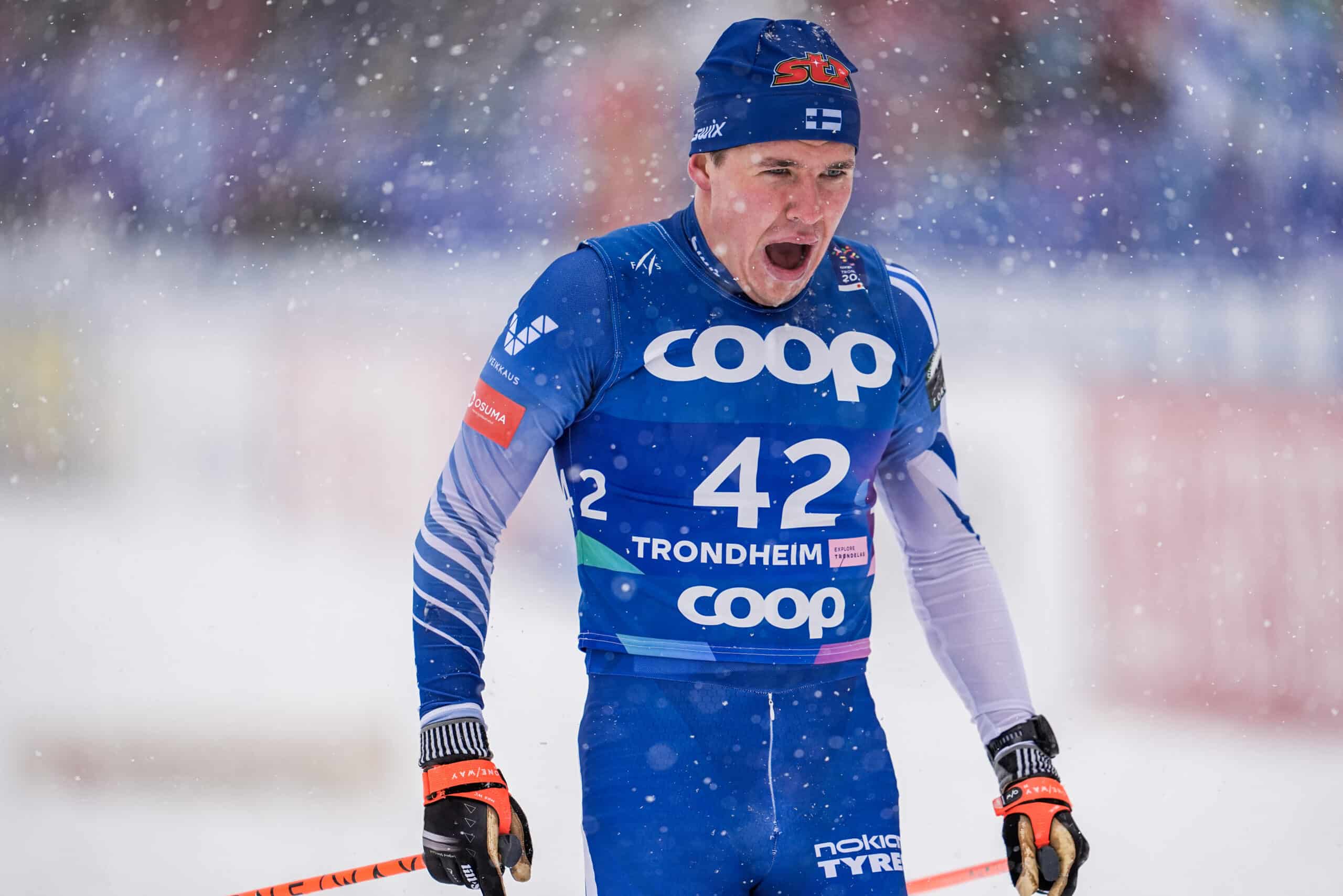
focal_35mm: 400
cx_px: 672
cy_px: 448
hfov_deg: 5.2
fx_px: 14922
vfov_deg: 3.4
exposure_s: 1/2500
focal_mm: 400
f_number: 2.8
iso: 640
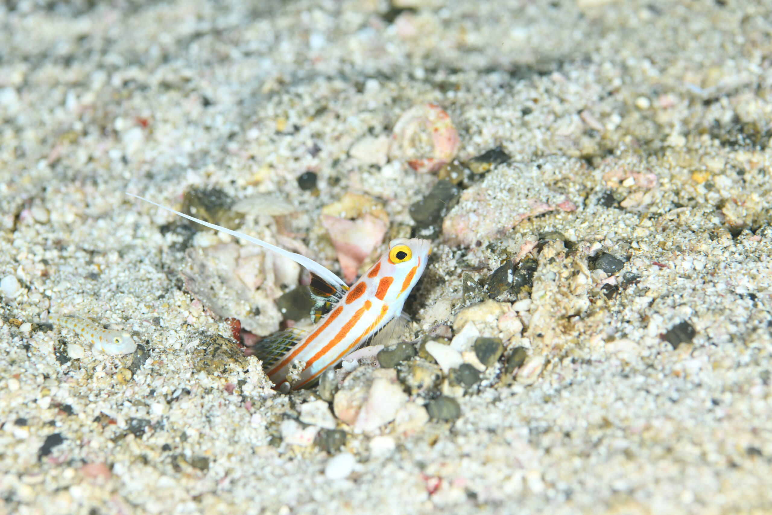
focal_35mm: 105
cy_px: 258
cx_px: 386
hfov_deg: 19.5
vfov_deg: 13.0
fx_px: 2252
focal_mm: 105
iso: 100
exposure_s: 1/250
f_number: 9
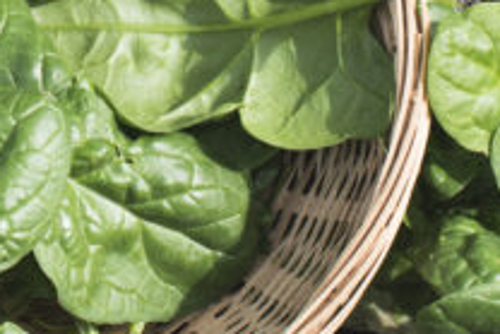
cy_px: -241
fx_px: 3419
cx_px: -67
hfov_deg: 8.3
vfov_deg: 5.5
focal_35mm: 246
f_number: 6.3
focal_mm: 50
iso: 140
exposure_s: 1/250
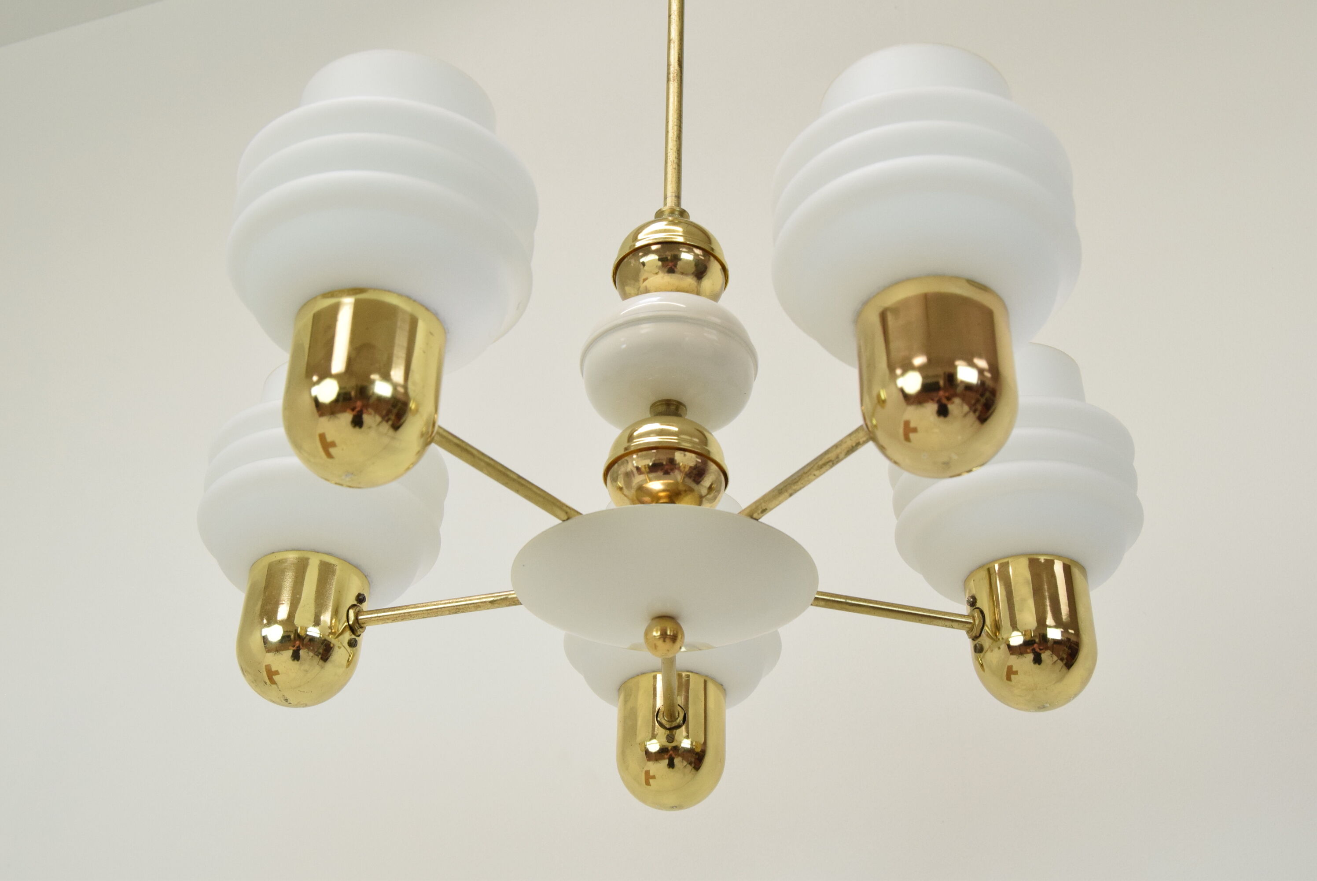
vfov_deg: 28.1
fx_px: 1757
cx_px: 658
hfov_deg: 41.1
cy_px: 440
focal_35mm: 48
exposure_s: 1/320
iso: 1600
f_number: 9
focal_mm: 32
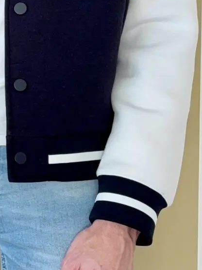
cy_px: 40
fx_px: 934
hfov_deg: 11.2
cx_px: -206
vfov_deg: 16.3
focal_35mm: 120
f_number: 1.6
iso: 100
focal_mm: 5.96
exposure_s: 1/122
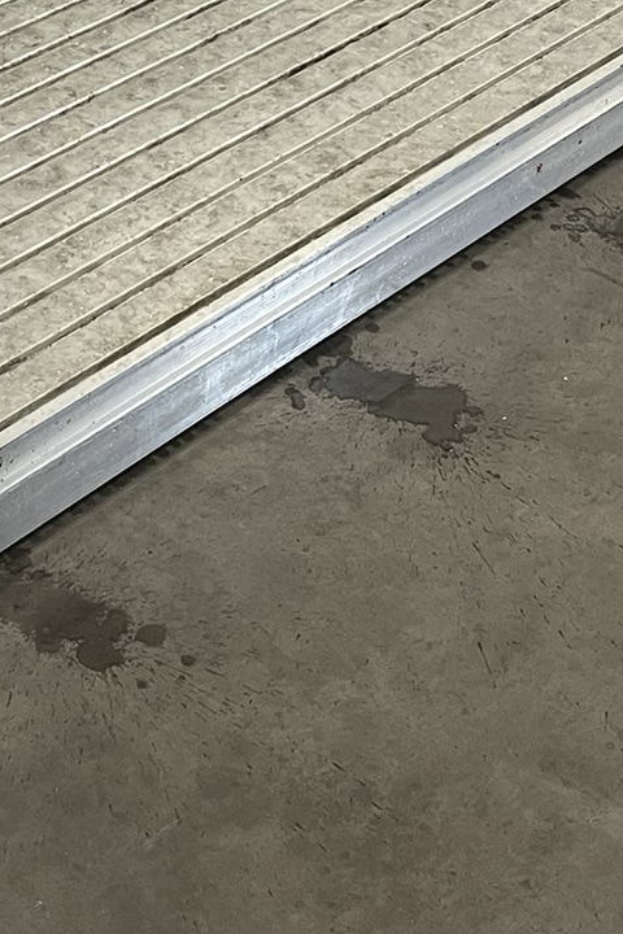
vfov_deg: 26.6
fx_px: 1921
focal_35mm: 74
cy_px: 121
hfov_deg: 18.2
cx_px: 74
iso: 250
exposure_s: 1/50
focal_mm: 5.1
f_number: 1.6
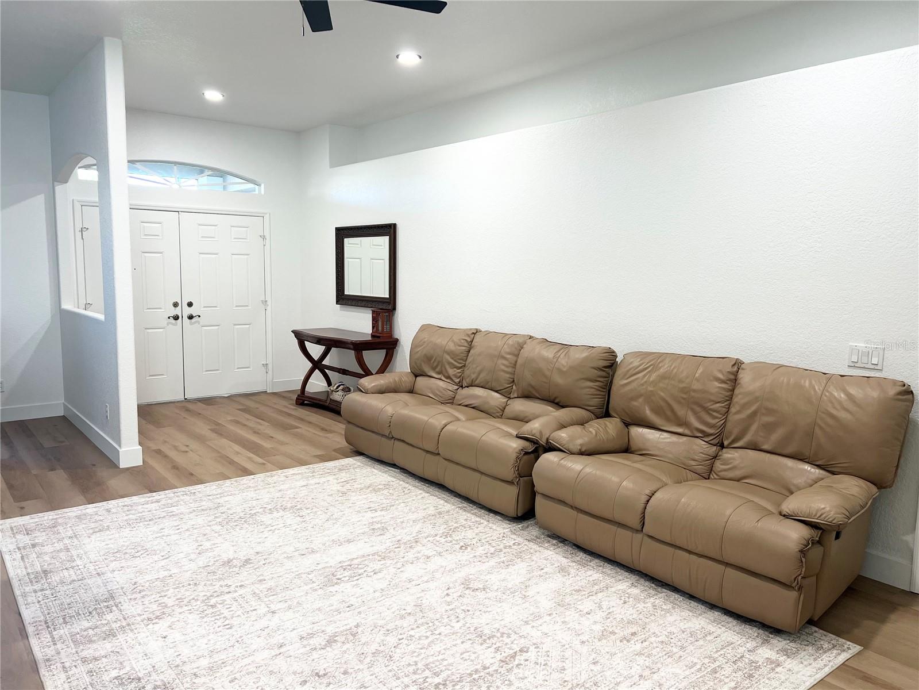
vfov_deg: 53.1
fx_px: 690
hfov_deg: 67.3
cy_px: 345
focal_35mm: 26
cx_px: 460
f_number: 1.5
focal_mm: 5.7
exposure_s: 1/120
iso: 125
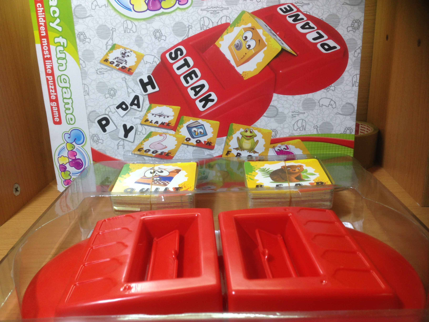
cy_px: 161
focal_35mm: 33
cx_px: 214
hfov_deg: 55.4
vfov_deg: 42.9
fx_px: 409
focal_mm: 4.12
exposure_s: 1/20
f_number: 2.4
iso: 64
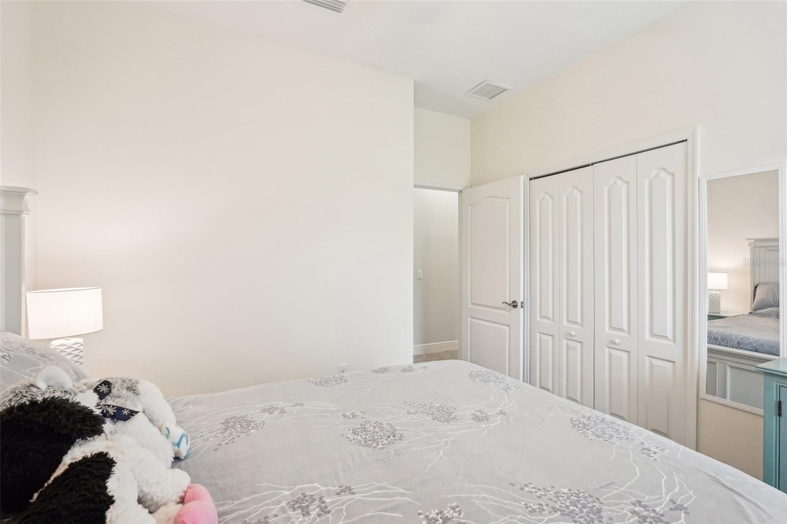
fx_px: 350
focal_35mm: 16
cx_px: 394
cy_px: 262
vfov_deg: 73.7
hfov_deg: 96.7
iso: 400
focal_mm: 16
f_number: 8
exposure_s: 1/15
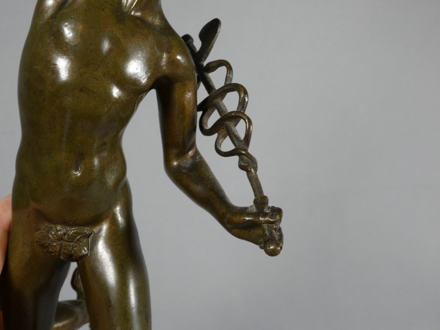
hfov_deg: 41.2
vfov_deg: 31.5
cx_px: 220
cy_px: 165
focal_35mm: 46
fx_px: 585
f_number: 3.8
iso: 200
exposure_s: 1/125
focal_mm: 8.2
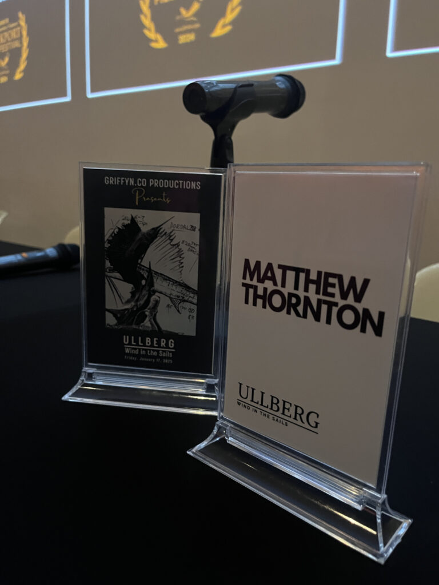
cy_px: 292
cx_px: 220
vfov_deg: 67.3
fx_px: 440
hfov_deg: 53.1
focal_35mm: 26
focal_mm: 5.1
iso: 1000
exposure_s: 1/30
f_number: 1.6
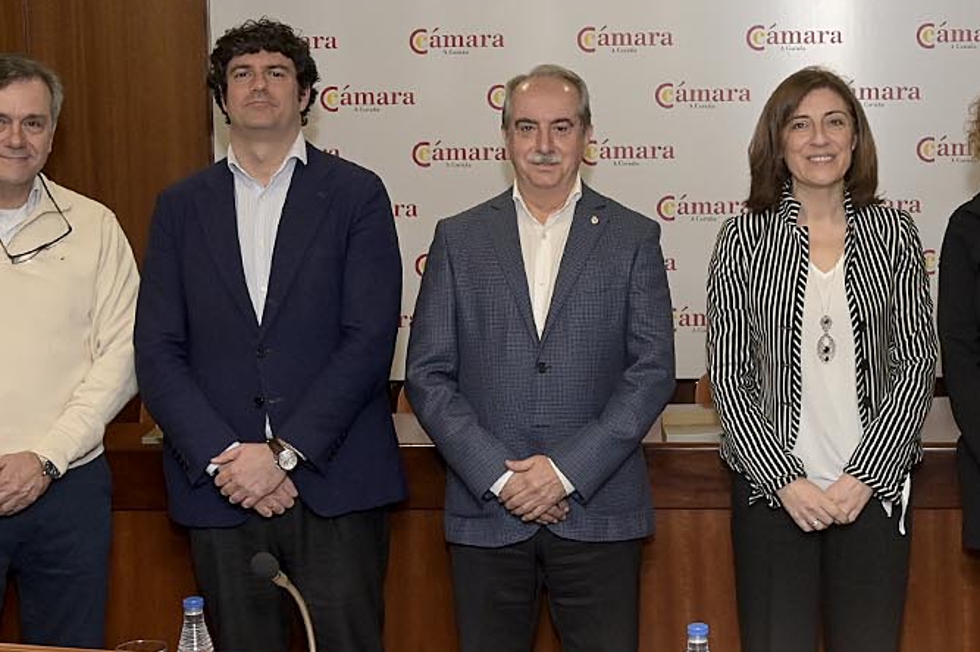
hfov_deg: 26.7
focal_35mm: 75
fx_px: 2048
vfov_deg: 18.1
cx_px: 660
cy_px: 282
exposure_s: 1/250
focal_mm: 29.5
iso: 1600
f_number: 6.3
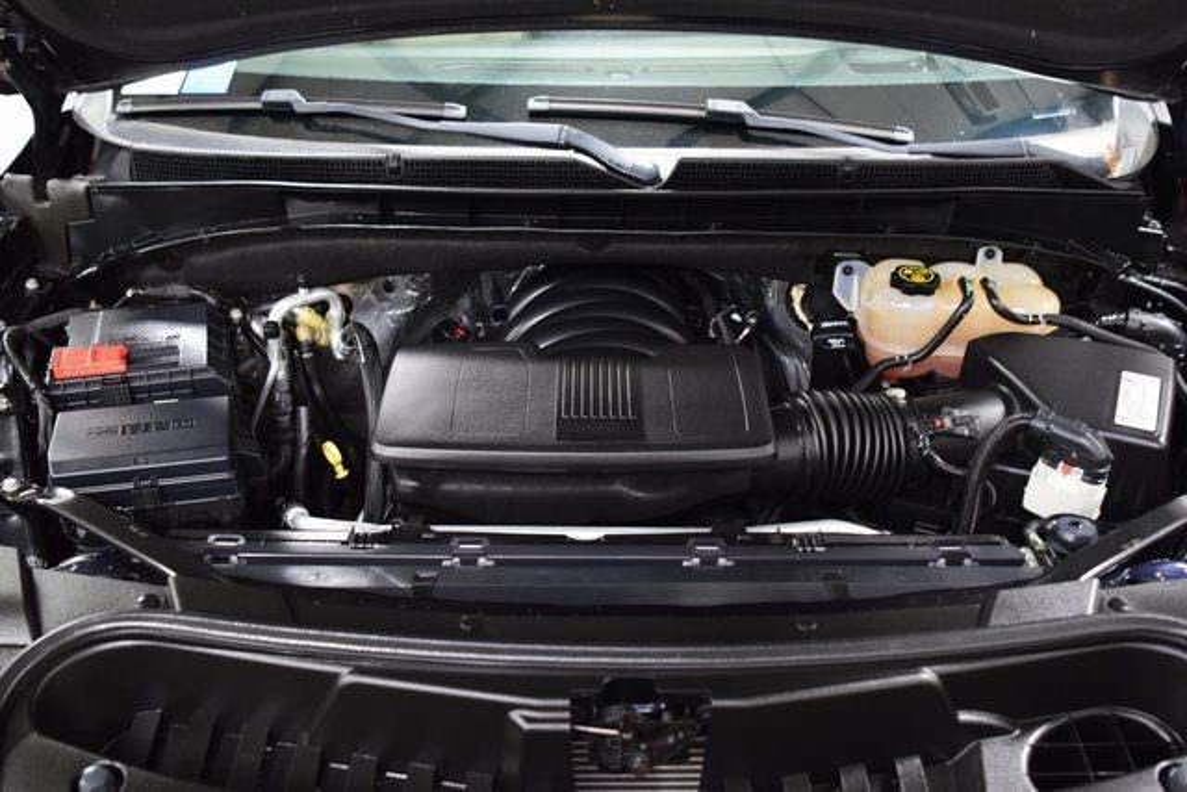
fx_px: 1187
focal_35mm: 36
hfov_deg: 53.1
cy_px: 396
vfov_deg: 36.9
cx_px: 594
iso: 1600
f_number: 2.8
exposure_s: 1/30
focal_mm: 24
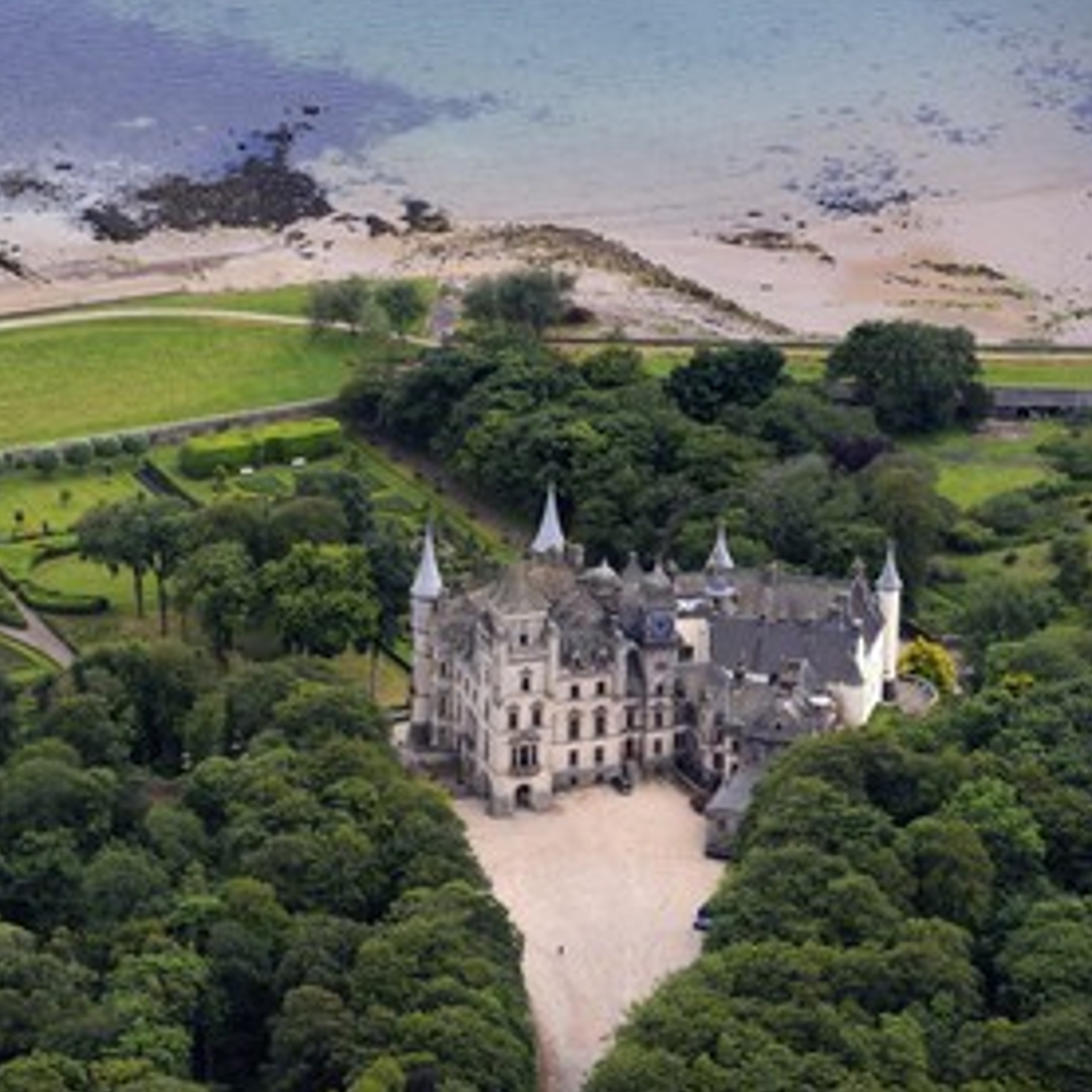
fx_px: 7352
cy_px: 548
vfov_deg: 8.5
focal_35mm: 206
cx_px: 284
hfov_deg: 8.5
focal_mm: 160
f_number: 6.3
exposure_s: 1/640
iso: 400
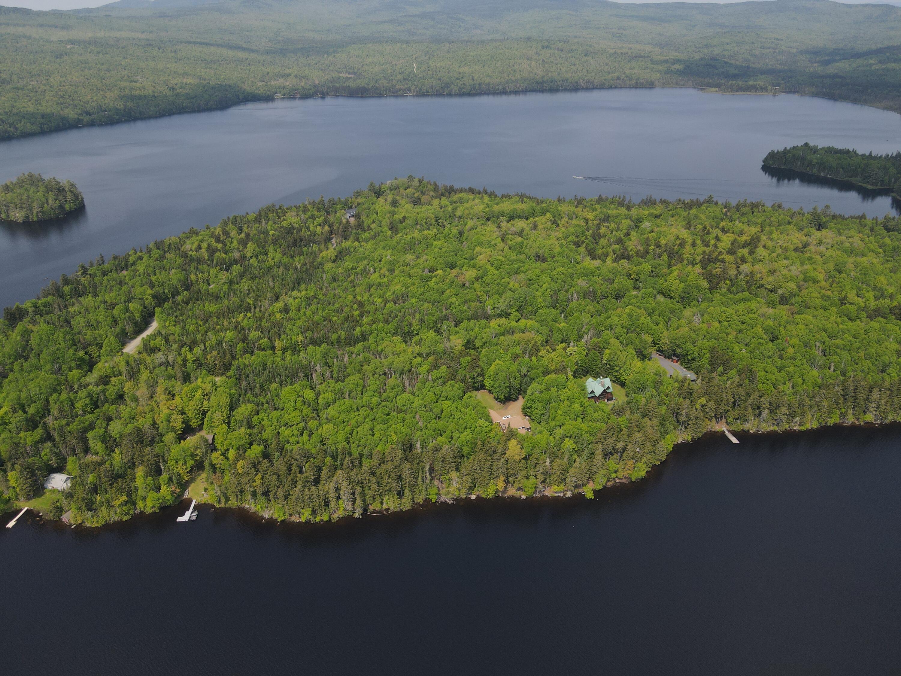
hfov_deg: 71.6
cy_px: 338
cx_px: 450
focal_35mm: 24
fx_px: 625
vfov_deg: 56.8
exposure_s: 1/640
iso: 100
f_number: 2.8
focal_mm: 4.5
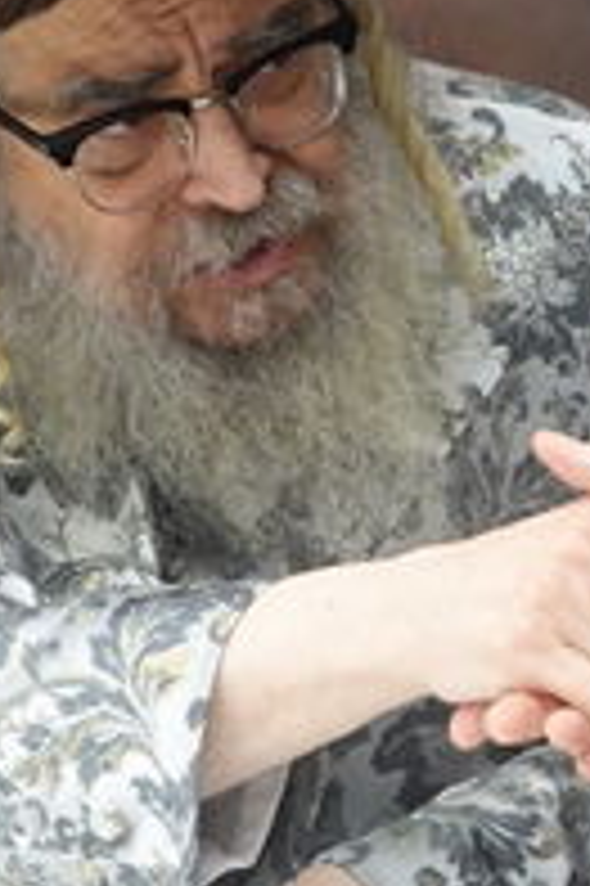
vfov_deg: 7.3
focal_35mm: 281
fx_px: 6920
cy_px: 25
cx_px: 946
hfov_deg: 4.8
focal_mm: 19.84
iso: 500
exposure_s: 1/60
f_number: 4
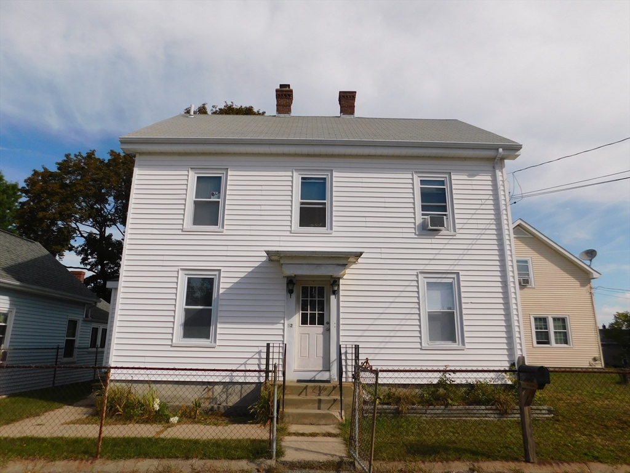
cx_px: 315
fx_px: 419
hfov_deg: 73.9
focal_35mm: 23
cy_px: 236
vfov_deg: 58.9
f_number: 6
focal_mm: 4
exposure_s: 1/800
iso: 125
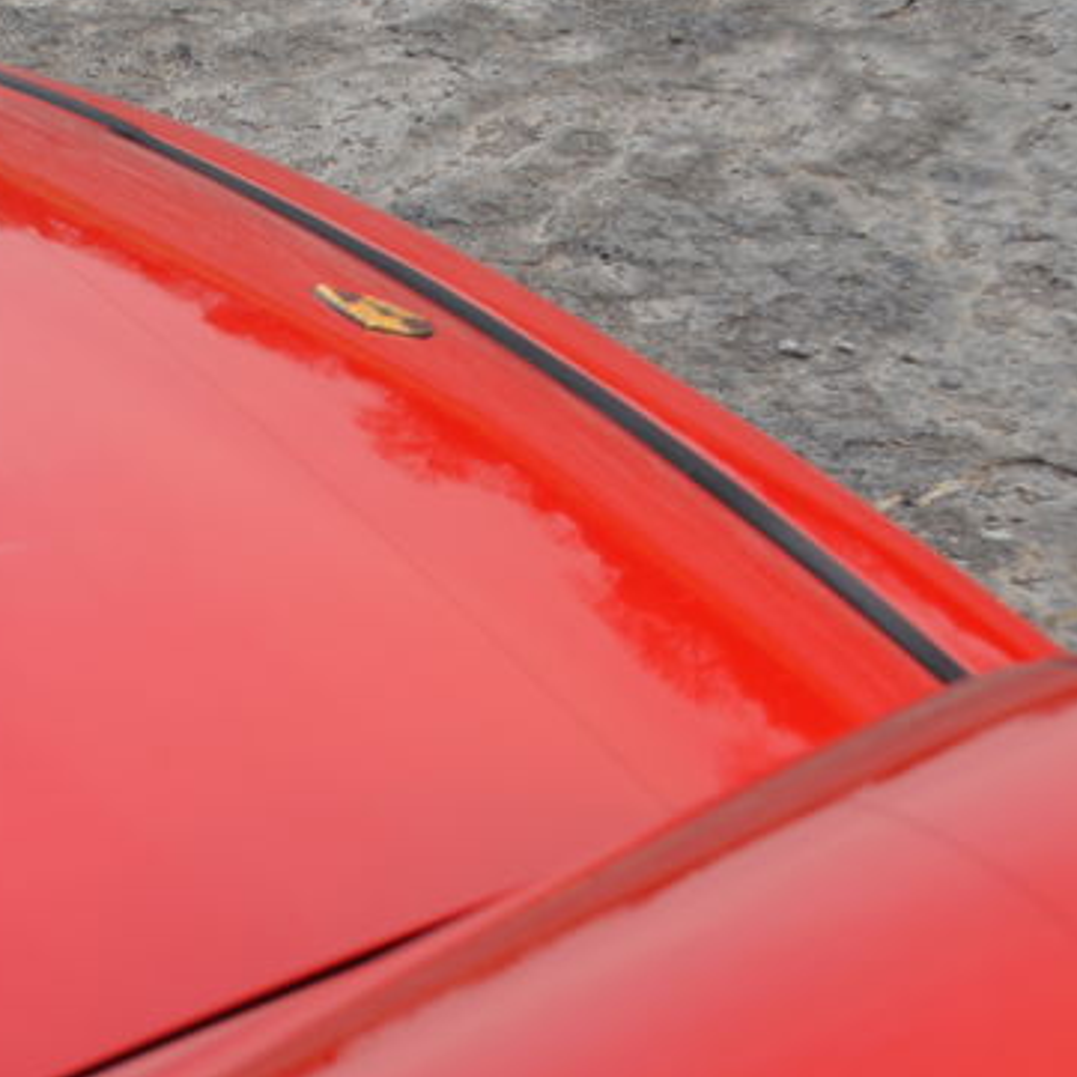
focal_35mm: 65
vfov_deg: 26.5
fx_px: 2288
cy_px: 453
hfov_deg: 26.1
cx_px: 242
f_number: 5.6
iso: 280
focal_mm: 24
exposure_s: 1/125
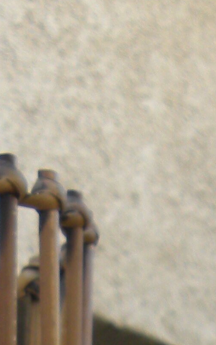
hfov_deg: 8.9
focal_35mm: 136
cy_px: 716
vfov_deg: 13.1
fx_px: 1281
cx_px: -253
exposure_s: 1/132
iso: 64
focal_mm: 4.6
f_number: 2.8
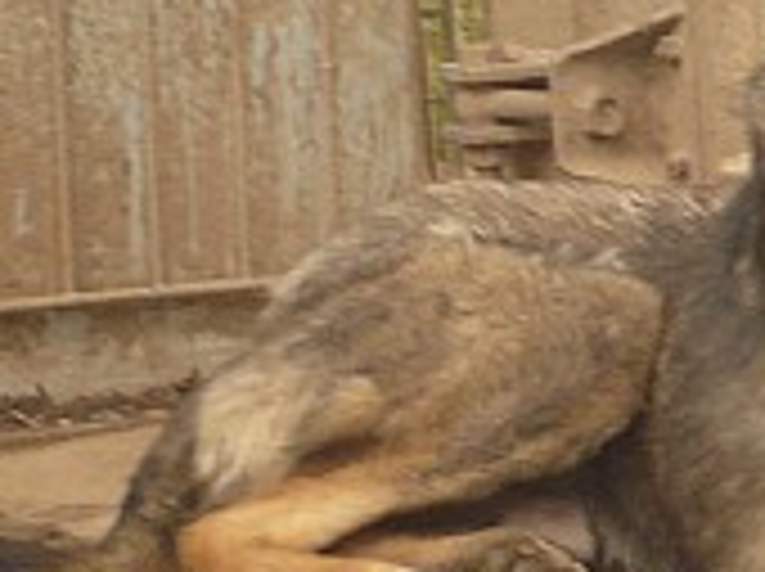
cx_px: 765
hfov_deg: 4.3
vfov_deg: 3.2
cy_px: 151
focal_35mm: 459
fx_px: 10129
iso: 100
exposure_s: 1/80
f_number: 4.9
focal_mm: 17
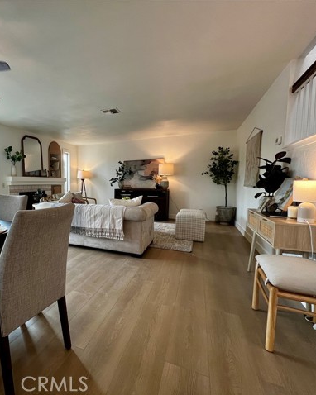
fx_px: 199
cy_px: 198
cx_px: 84
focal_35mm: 17
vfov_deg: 89.7
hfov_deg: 72.2
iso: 200
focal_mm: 1.57
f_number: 1.8
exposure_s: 1/120
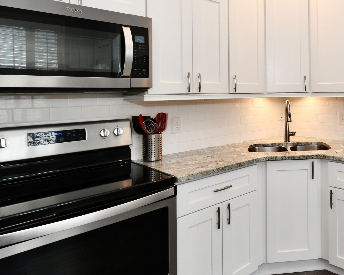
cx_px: 304
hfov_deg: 54.8
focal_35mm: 28
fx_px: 285
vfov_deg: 50.9
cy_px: 100
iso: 640
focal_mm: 14
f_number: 6.3
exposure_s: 1/60
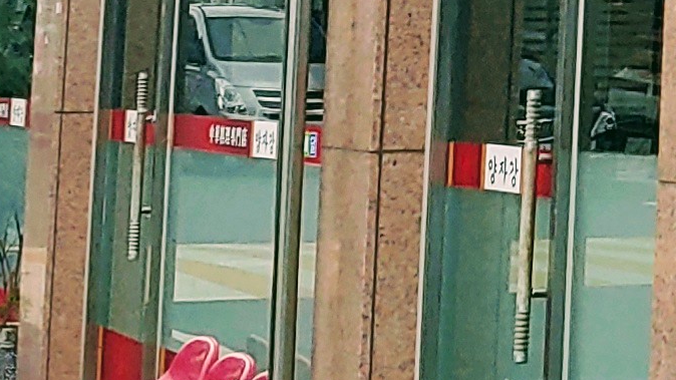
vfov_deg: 7.1
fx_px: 2922
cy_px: -465
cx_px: 1093
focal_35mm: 163
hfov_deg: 12.4
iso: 50
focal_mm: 4.23
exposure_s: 1/182
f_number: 1.5
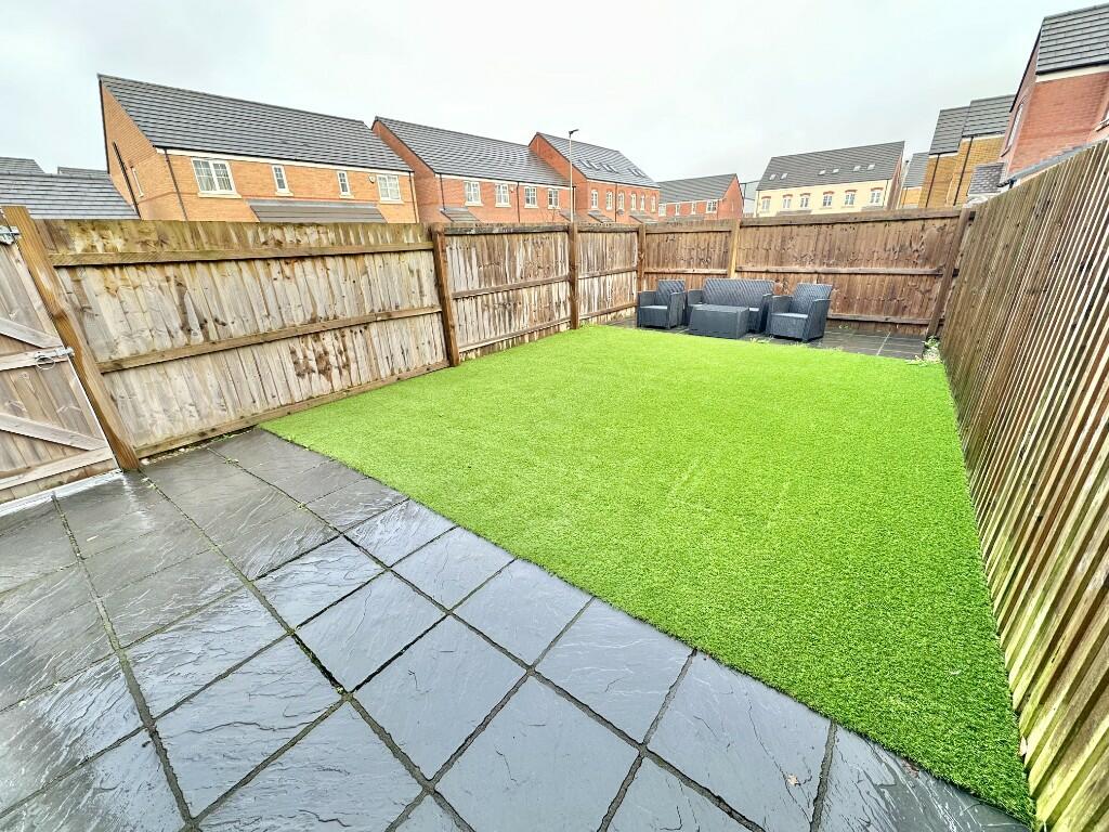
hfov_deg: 102.1
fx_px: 449
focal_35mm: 14
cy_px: 416
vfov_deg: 85.7
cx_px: 554
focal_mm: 2.22
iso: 50
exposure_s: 1/99
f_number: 2.2
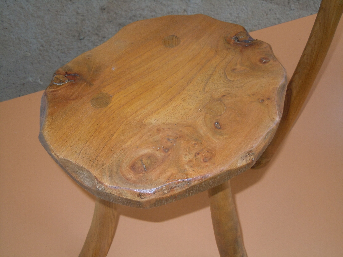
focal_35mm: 45
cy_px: 128
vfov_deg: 32.2
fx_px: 446
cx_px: 172
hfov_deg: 42.1
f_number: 3.8
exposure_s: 1/30
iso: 200
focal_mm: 8.1
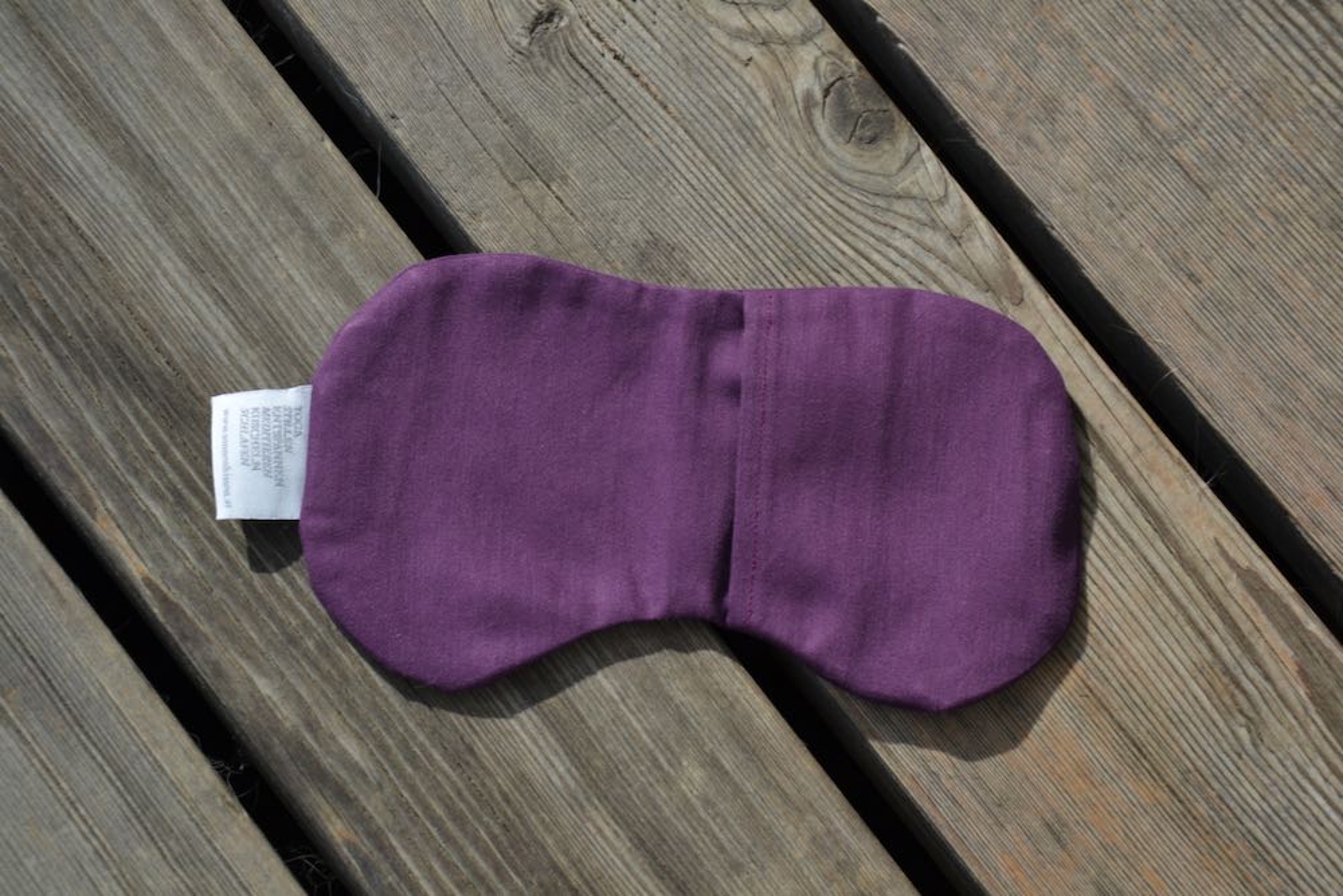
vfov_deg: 13.8
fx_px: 3694
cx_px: 672
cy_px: 448
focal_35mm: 99
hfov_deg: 20.6
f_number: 8
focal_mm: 66
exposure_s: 1/250
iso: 100
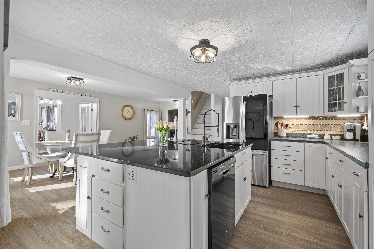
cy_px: 124
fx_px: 166
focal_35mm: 16
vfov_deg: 73.7
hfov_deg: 96.8
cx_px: 187
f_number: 7.1
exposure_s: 1.3
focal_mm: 16
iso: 250
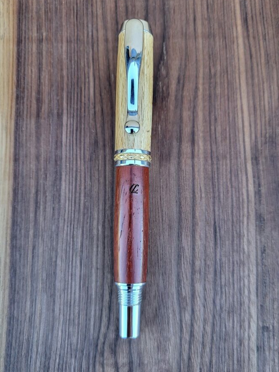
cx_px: 150
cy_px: 196
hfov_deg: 44.1
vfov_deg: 56.8
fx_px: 344
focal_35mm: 32
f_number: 1.8
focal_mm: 5.4
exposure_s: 1/100
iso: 80
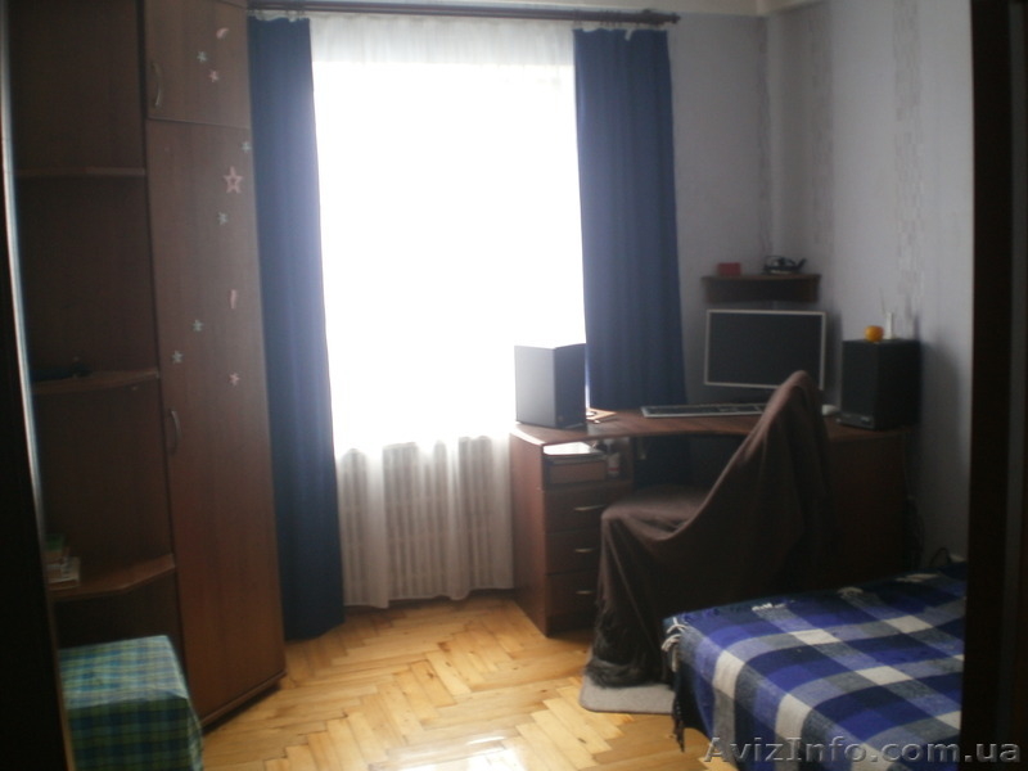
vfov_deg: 39.7
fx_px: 1069
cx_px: 514
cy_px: 386
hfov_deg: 51.4
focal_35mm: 36
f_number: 3.1
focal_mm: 6.3
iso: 100
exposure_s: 1/2
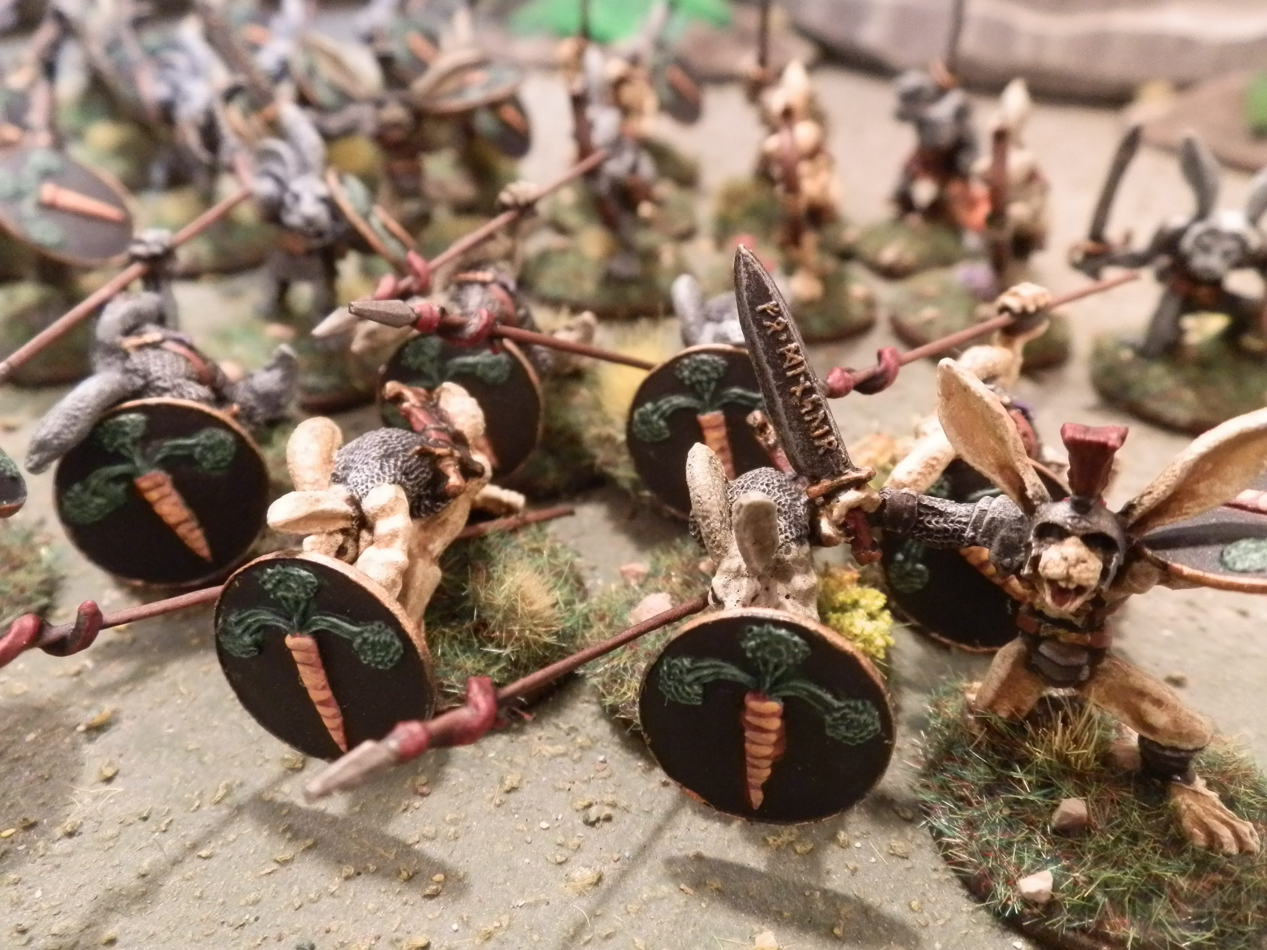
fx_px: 1025
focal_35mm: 28
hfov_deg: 63.4
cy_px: 475
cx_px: 634
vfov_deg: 49.7
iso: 400
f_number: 3.1
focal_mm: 5
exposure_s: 1/25
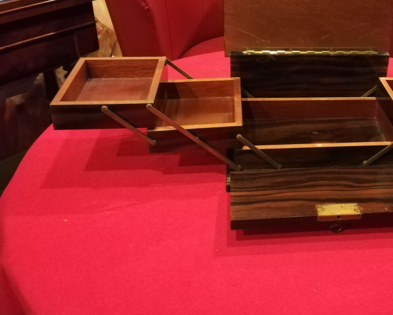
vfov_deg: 34.5
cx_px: 314
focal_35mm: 43
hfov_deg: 41.1
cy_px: 101
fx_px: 500
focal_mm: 3.83
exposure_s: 1/14.3
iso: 1250
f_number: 2.2
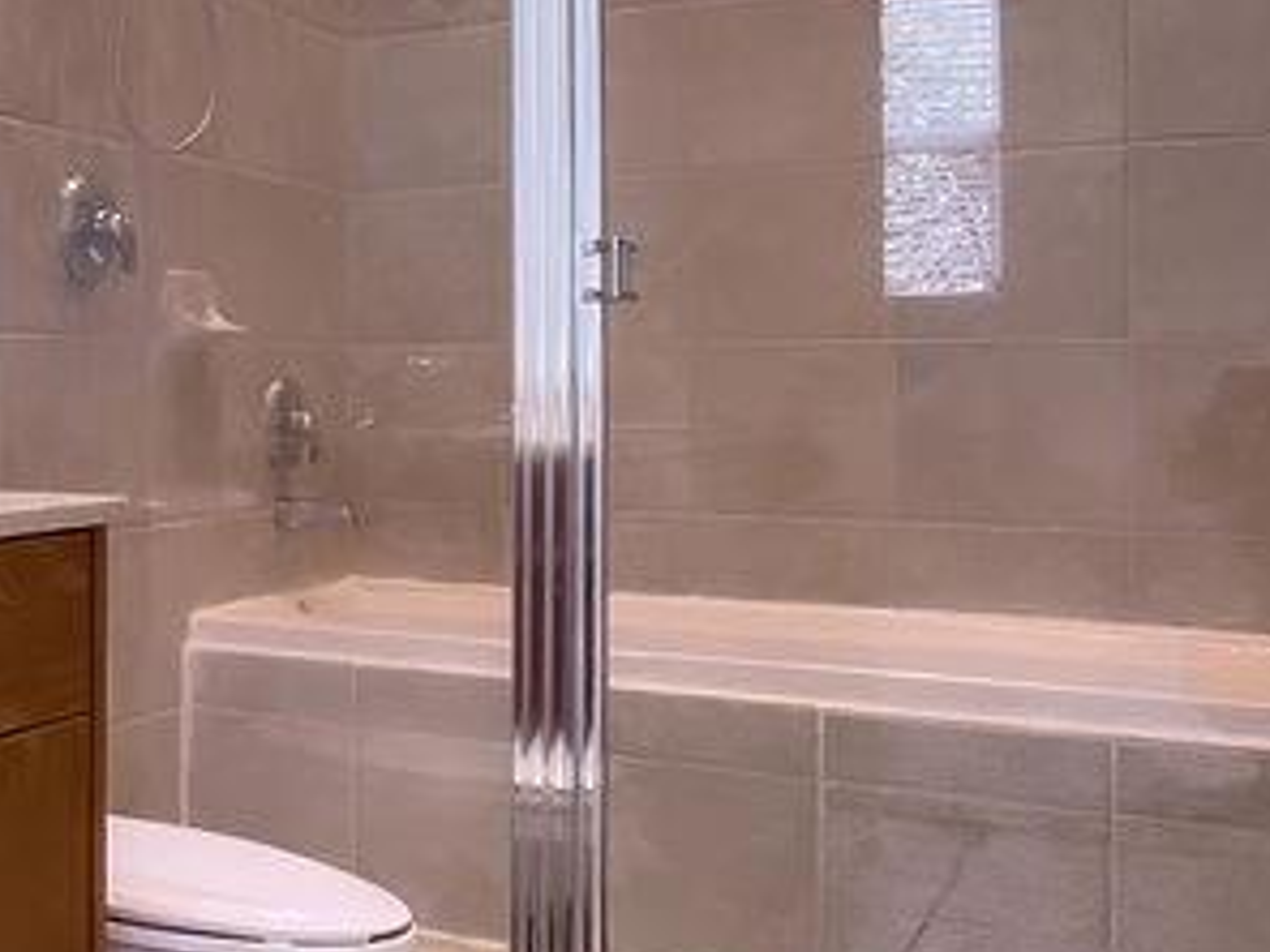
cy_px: 395
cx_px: -485
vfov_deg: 32.1
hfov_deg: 30.4
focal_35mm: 45
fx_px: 1651
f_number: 2.4
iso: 250
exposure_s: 1/60
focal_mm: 1.54
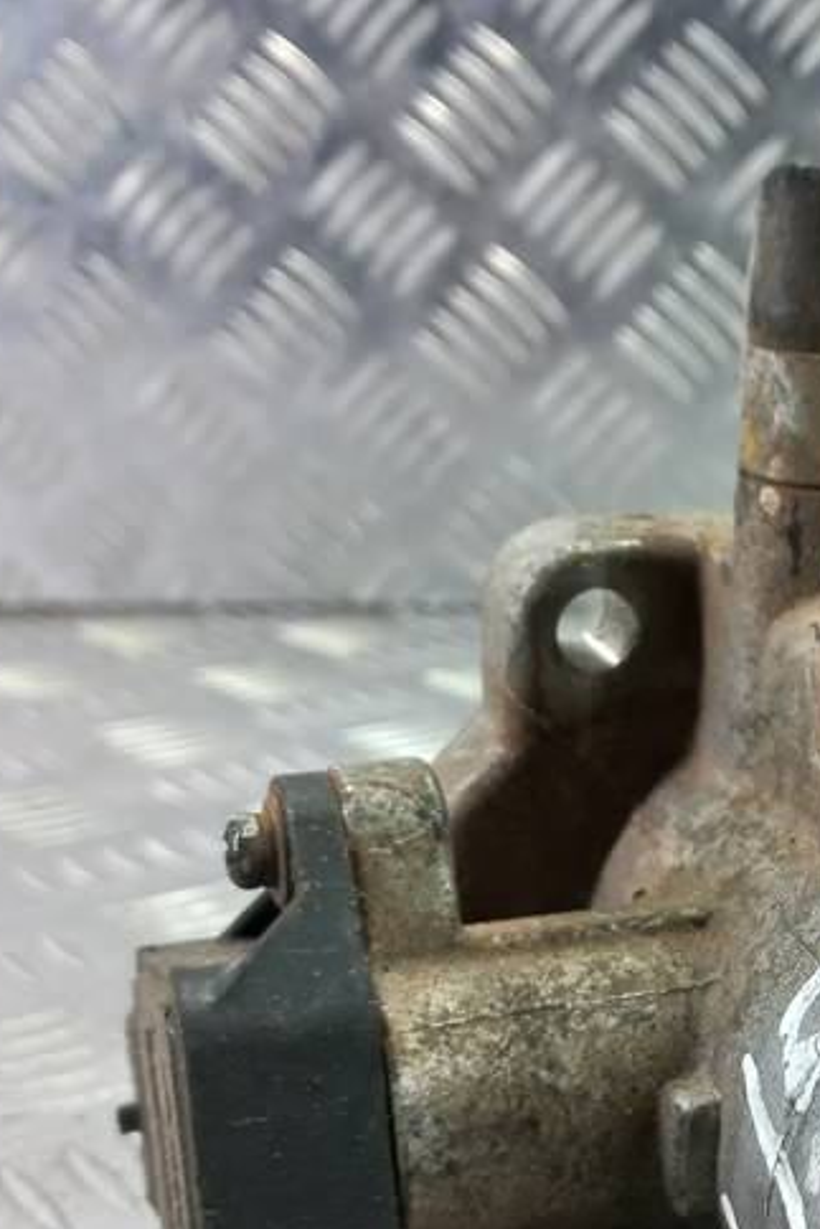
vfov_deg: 35.8
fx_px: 1878
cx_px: 856
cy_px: 851
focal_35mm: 55
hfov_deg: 23.4
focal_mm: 4.6
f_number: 1.8
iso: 125
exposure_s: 1/50
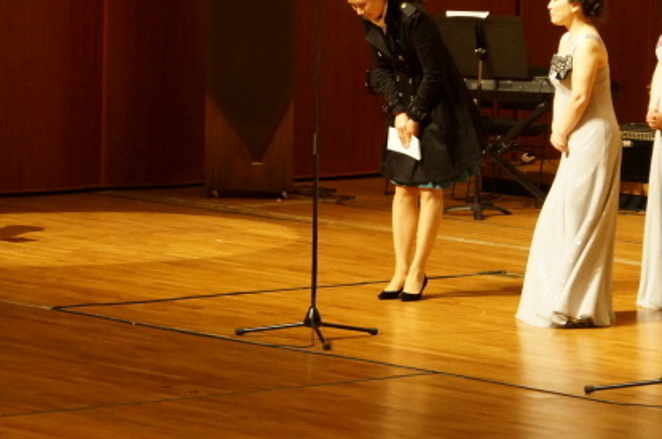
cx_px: 410
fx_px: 4864
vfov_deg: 5.2
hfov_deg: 7.8
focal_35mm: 265
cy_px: 85
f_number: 5.6
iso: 3200
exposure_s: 1/60
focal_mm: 105
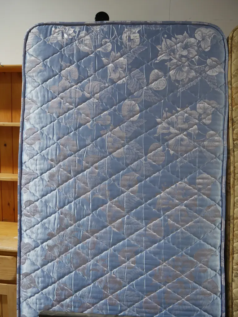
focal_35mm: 30
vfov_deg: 59.9
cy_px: 158
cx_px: 119
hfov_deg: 46.8
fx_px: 275
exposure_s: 1/60
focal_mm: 15
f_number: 3.6
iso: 400
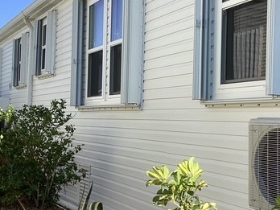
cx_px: 188
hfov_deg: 33.5
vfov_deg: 25.7
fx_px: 461
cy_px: 102
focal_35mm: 57
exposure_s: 1/981
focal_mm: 3.3
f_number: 2.4
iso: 25
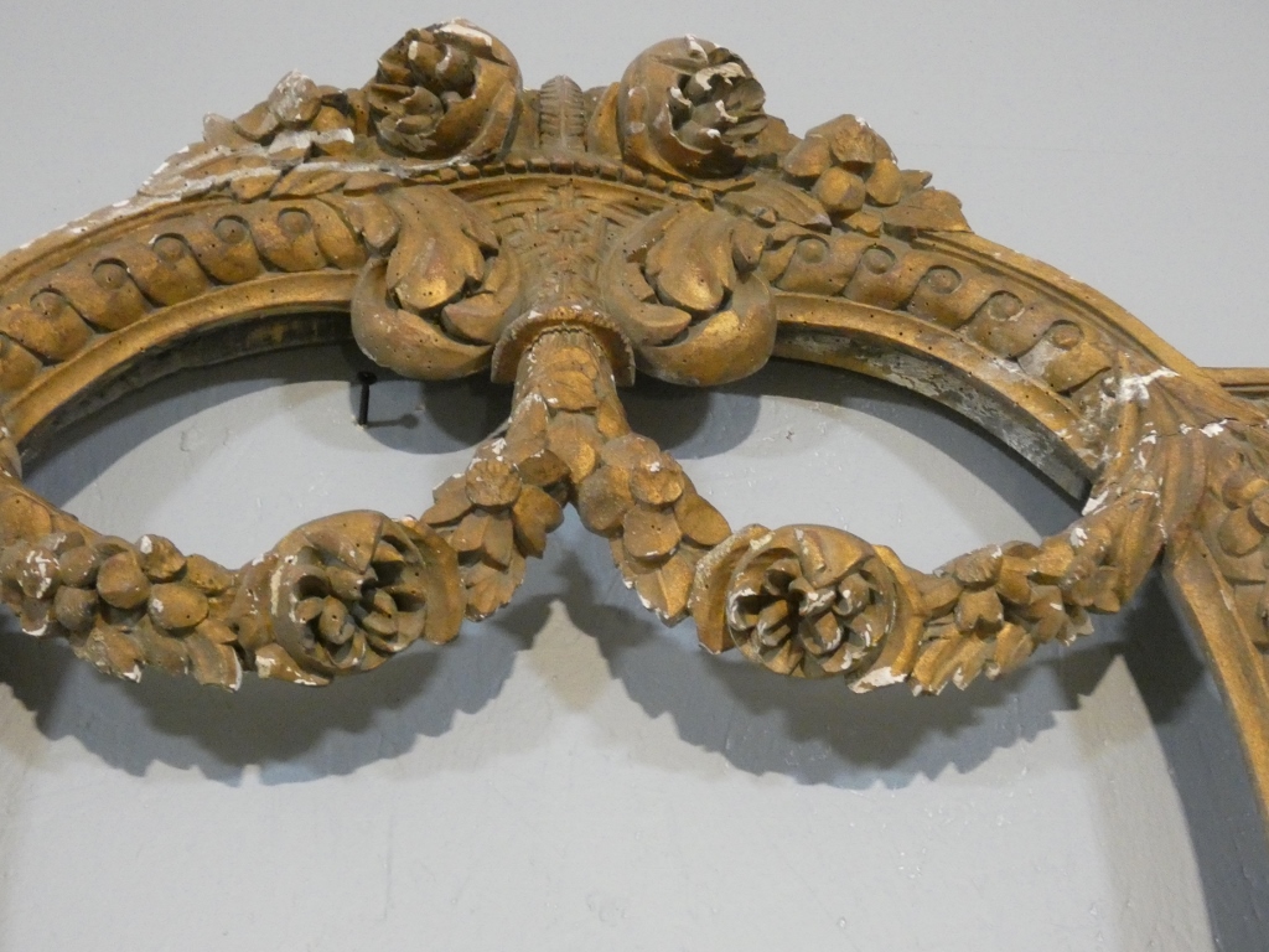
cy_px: 476
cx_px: 634
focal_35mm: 46
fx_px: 1686
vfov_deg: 31.5
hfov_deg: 41.2
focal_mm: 8.2
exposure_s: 1/125
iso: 1600
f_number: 3.8
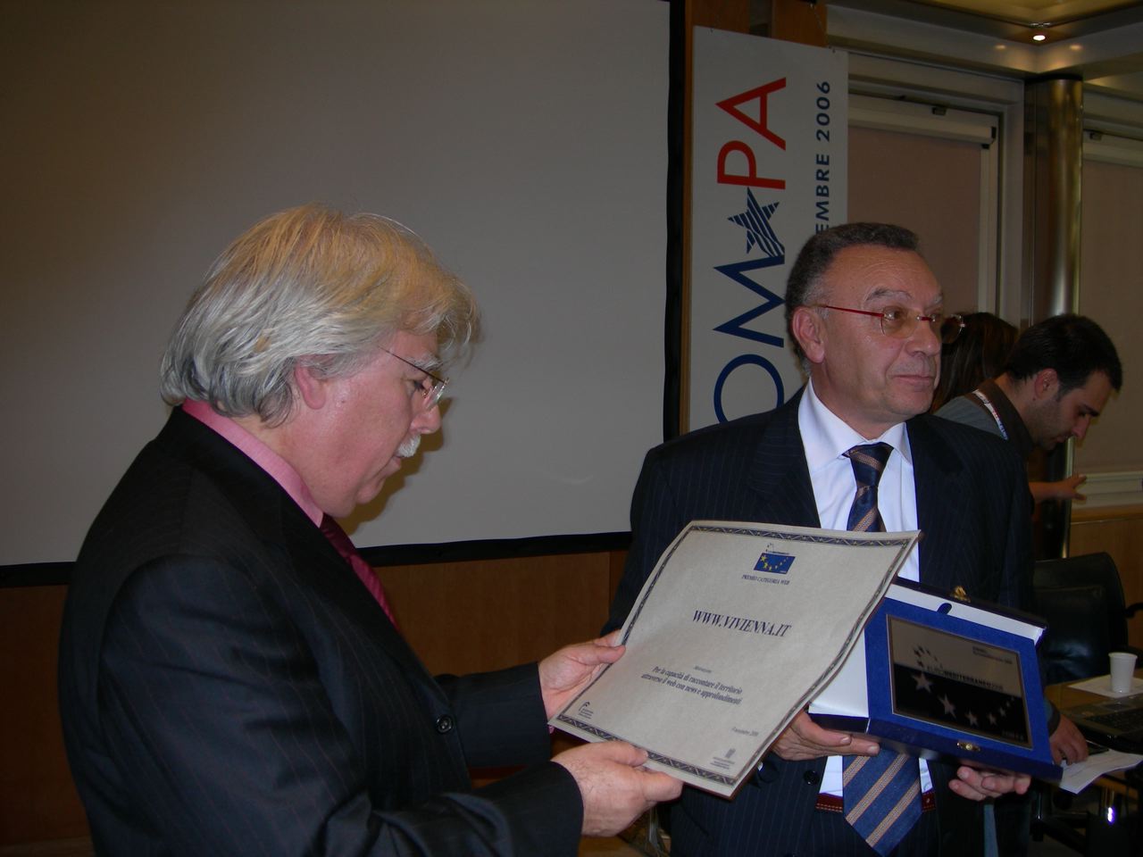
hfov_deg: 49.0
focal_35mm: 38
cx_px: 572
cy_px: 428
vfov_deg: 37.7
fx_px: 1255
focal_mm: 7.8
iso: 50
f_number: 2.8
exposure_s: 1/60.1
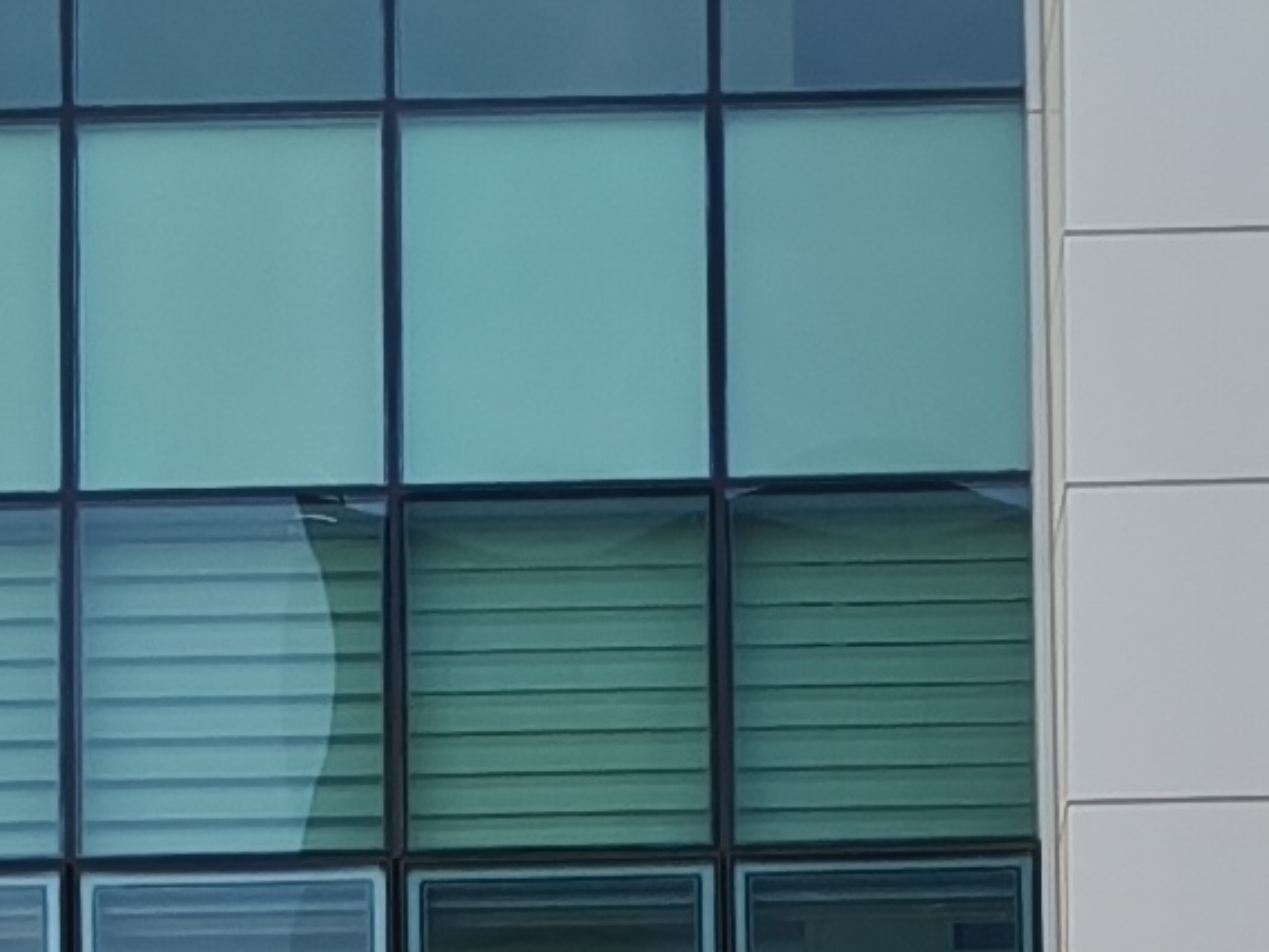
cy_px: 2994
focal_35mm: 187
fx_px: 6857
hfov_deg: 10.6
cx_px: 319
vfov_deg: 7.0
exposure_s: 1/756
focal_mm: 4.94
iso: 80
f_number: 1.5
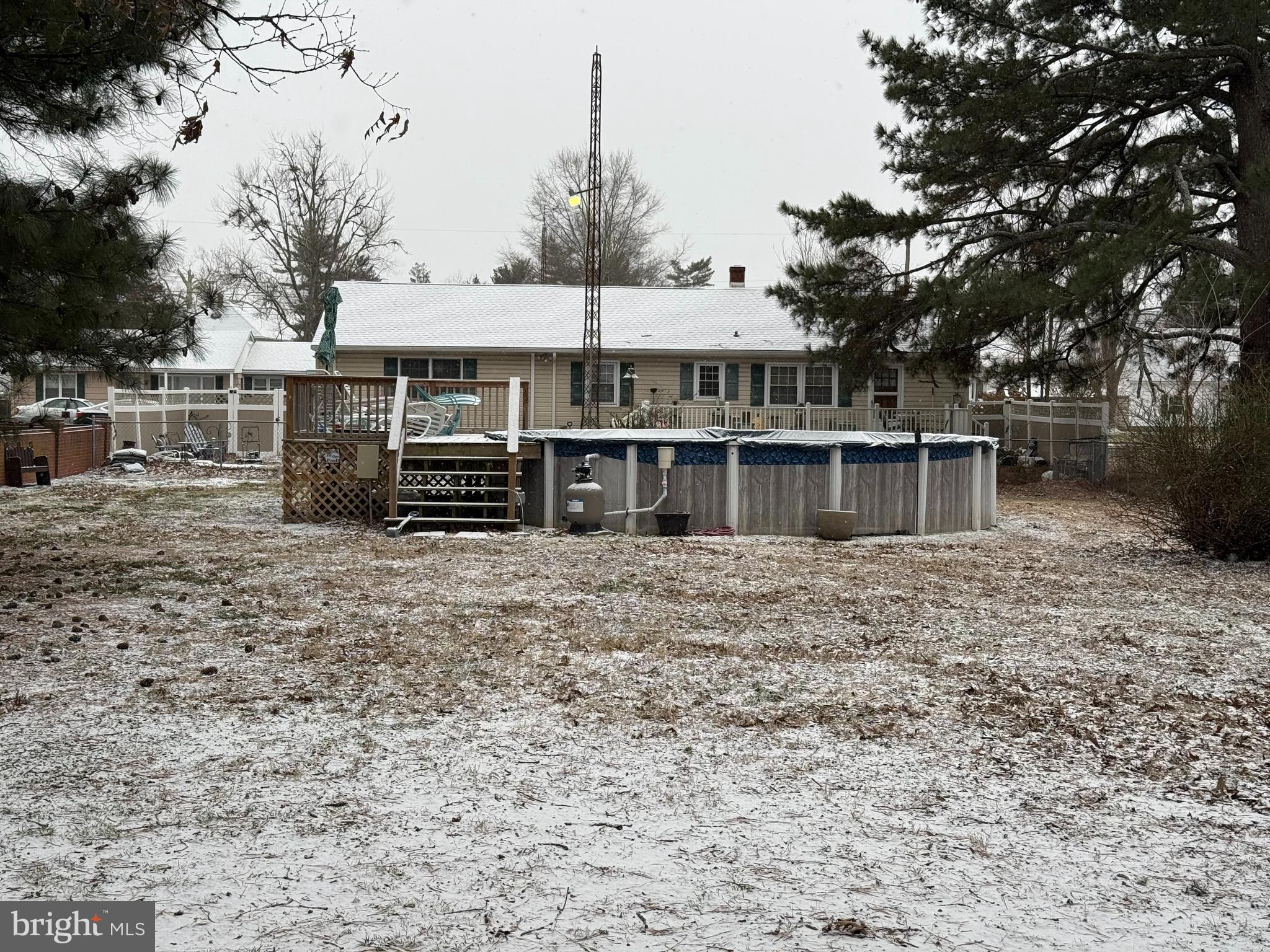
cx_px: 635
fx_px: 1761
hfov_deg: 39.7
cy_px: 476
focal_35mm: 48
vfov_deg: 30.3
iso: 64
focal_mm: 6.76
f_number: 1.78
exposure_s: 1/466
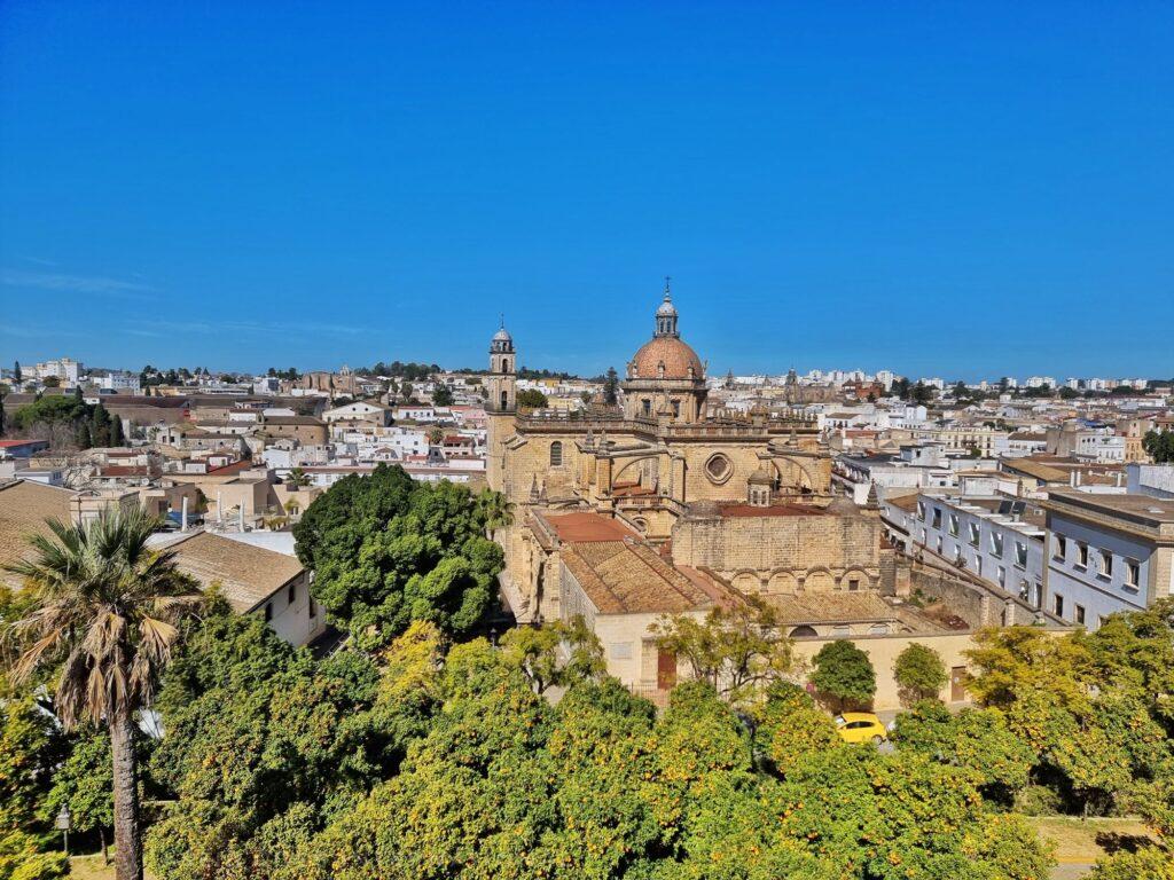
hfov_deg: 71.6
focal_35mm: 24
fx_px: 814
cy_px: 440
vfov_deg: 56.8
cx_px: 587
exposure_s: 1/1716
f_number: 1.8
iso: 50
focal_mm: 6.7
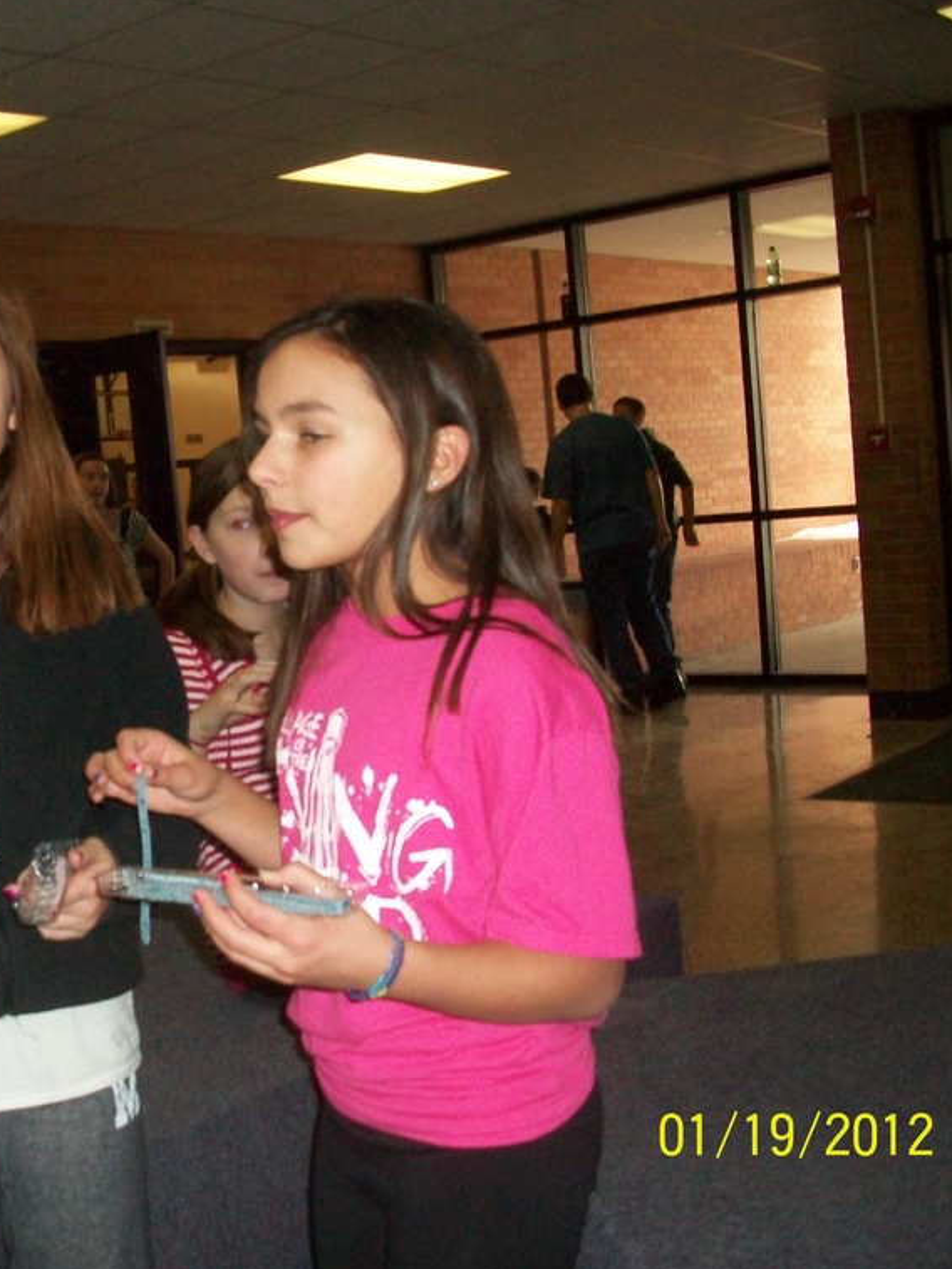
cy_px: 635
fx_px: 1686
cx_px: 163
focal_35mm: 46
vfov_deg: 41.2
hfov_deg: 30.6
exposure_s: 1/125
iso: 200
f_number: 2.8
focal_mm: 5.7
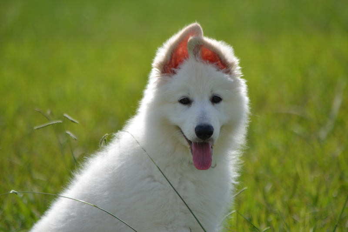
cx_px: 174
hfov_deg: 4.6
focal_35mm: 450
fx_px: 4349
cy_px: 116
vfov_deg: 3.1
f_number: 5.6
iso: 100
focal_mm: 300
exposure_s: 1/500
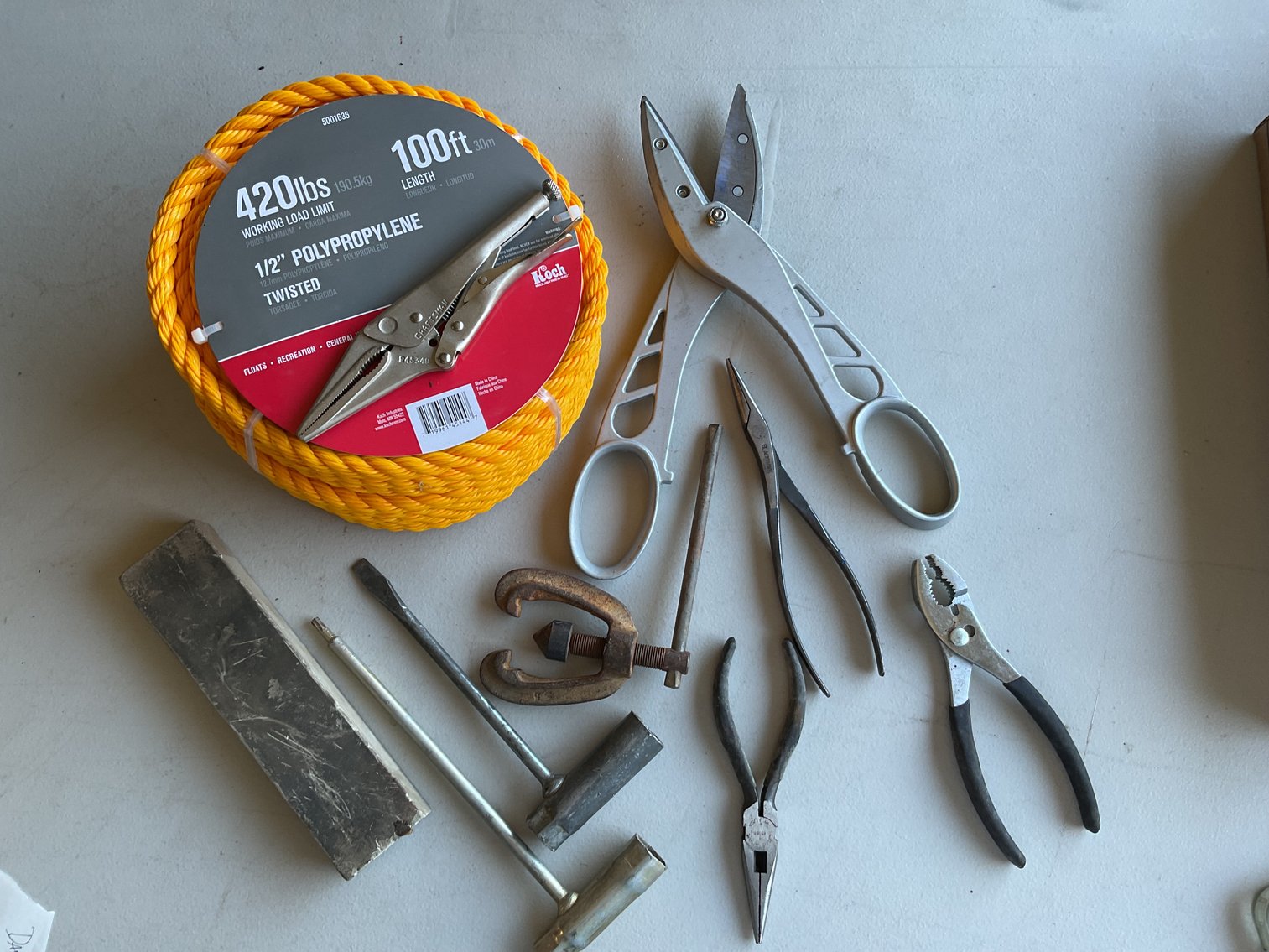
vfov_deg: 48.2
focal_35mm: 29
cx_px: 634
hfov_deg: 61.7
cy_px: 476
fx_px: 1063
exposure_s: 1/60
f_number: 1.8
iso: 32
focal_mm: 3
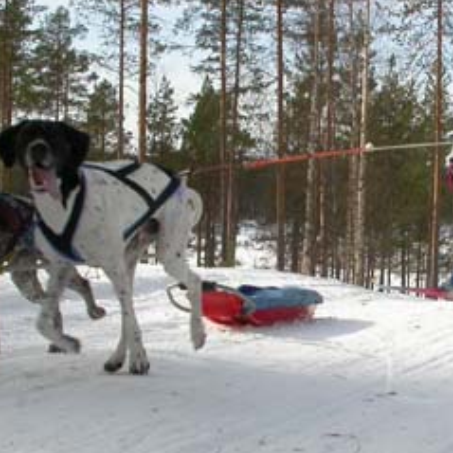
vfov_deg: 19.3
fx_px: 1333
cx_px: 347
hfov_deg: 19.1
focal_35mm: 90
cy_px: 284
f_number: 7.5
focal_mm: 7.85
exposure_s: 1/284
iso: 100
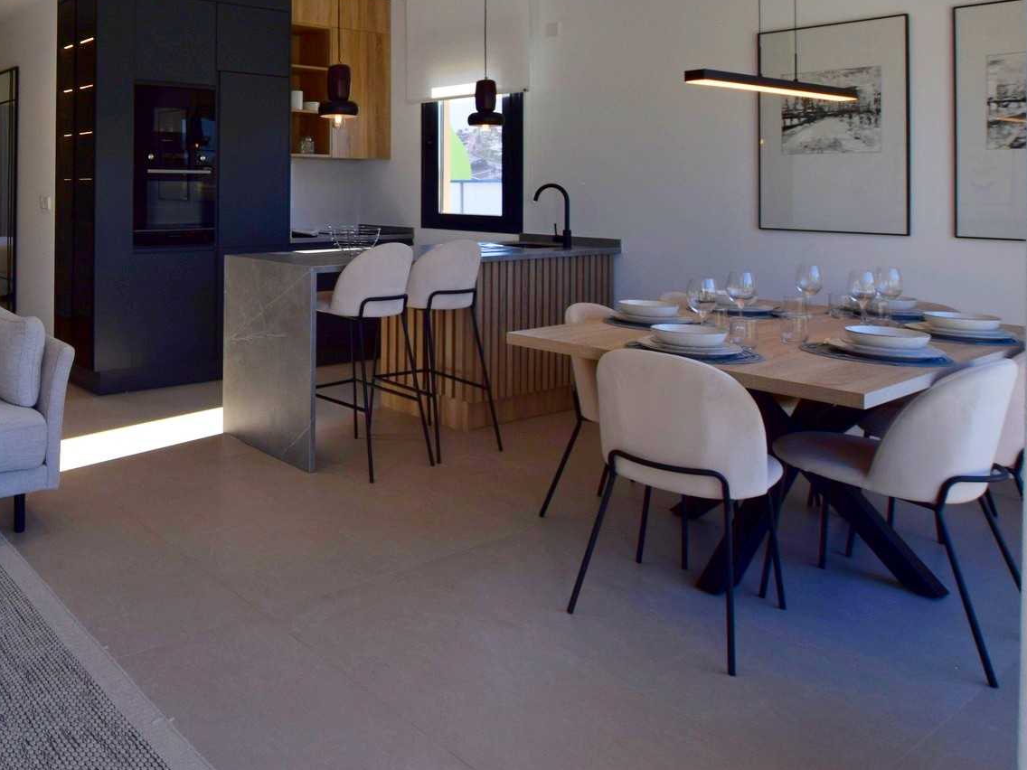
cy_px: 174
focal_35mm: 26
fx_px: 771
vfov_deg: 50.4
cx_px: 137
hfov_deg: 59.1
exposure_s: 1/250
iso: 400
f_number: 8
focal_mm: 10
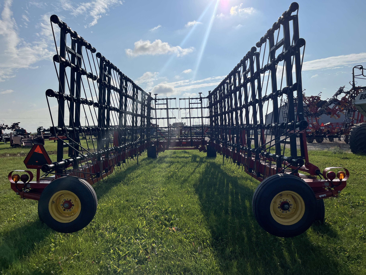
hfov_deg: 67.3
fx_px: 275
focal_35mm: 26
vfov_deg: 53.1
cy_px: 138
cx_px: 183
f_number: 1.6
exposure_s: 1/11905
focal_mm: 5.1
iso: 50
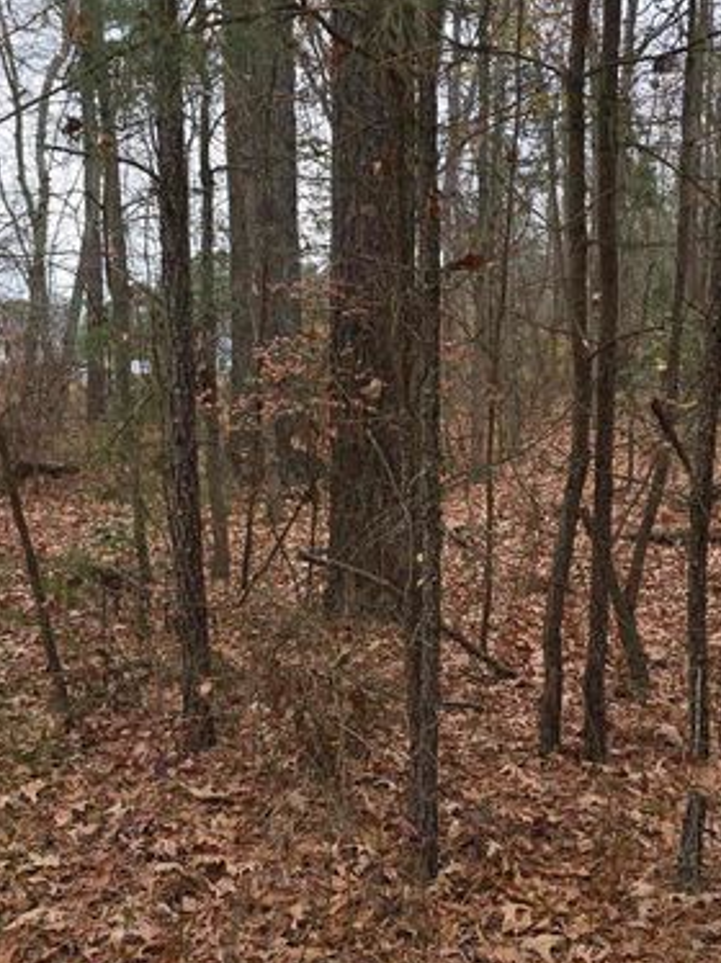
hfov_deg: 35.1
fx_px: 1140
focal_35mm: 41
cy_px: 581
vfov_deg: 45.5
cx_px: 381
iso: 16
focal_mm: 6.3
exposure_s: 1/60
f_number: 1.7
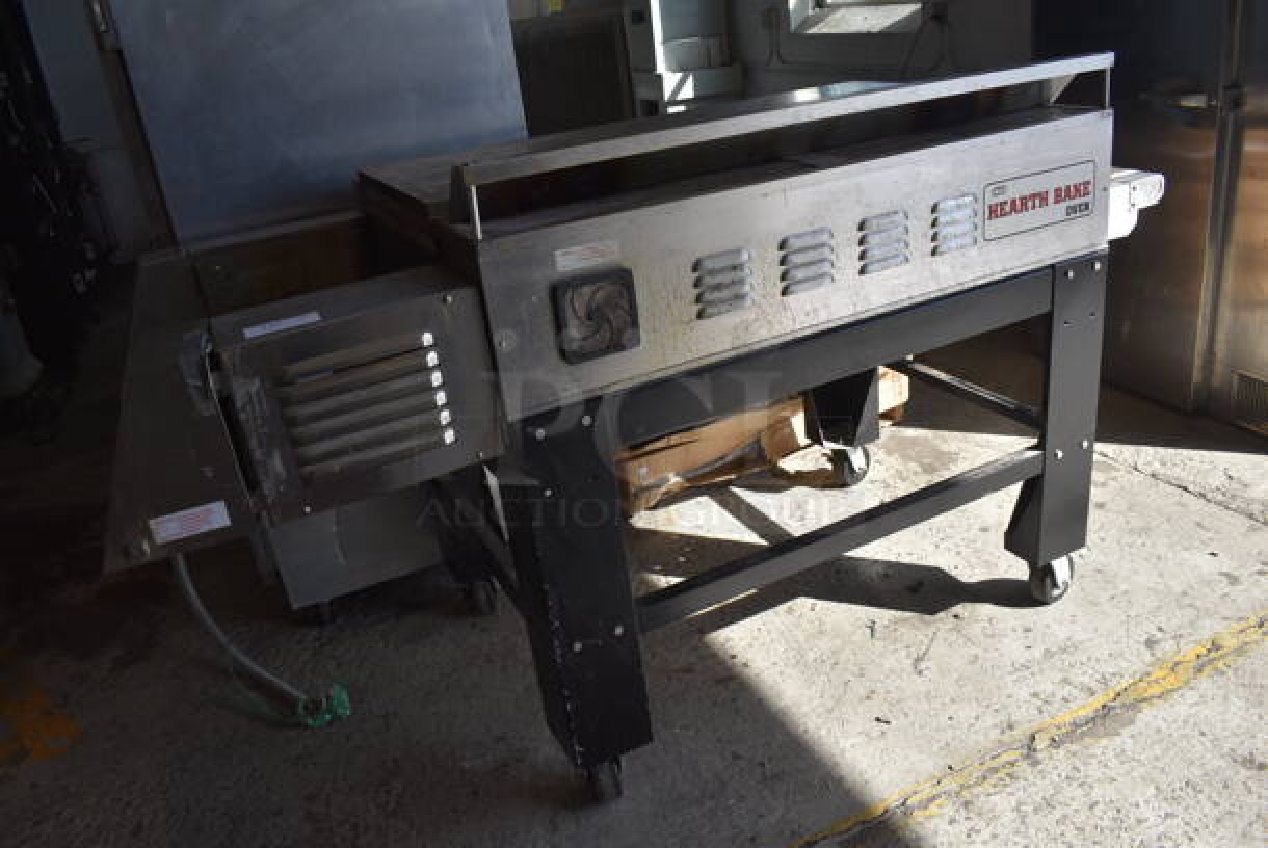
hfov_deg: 67.3
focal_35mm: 27
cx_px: 634
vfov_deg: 48.0
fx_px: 952
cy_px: 424
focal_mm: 18
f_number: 7.1
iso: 200
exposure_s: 1/320
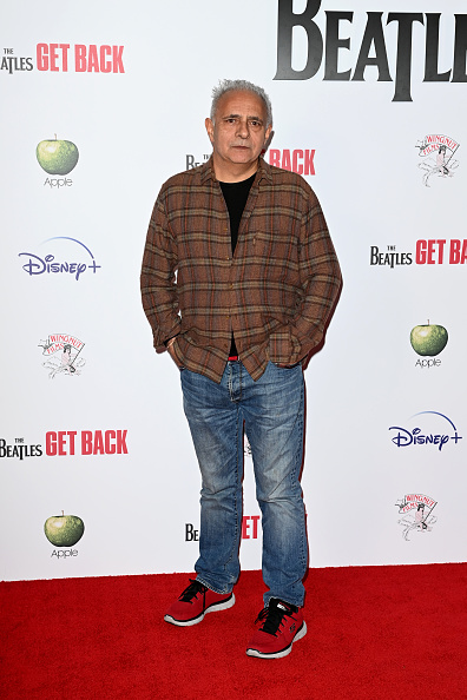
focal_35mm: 60
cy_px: 350
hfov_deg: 22.6
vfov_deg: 33.4
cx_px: 234
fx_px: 1167
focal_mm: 60
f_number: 5.6
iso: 1000
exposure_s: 1/250
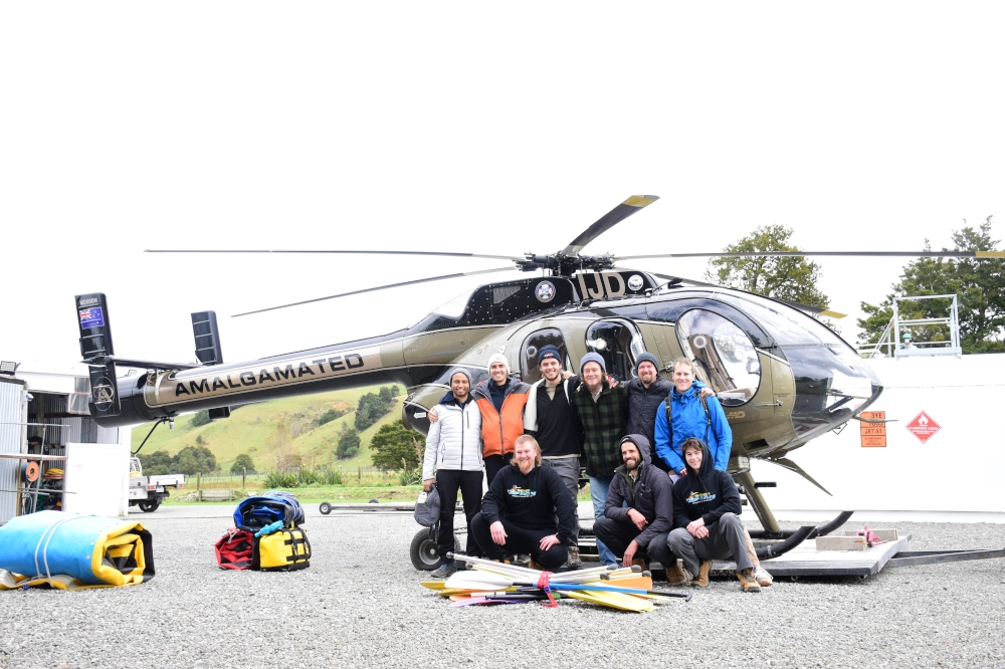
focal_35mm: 39
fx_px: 1088
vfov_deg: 34.2
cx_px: 502
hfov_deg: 49.6
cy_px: 334
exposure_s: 1/500
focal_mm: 26
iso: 800
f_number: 5.6
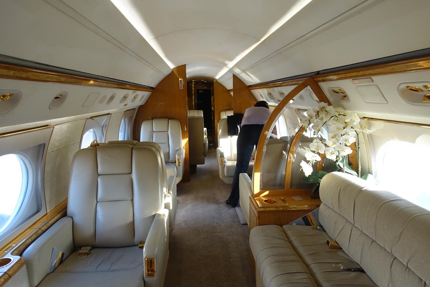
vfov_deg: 53.1
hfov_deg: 73.7
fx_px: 287
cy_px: 144
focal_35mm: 24
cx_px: 215
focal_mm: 8.8
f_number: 2.8
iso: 800
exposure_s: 1/250
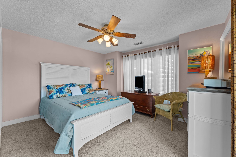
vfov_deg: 81.2
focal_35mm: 14
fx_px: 92
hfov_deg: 104.3
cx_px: 118
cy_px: 78
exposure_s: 1/2.5
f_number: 8
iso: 100
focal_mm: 14
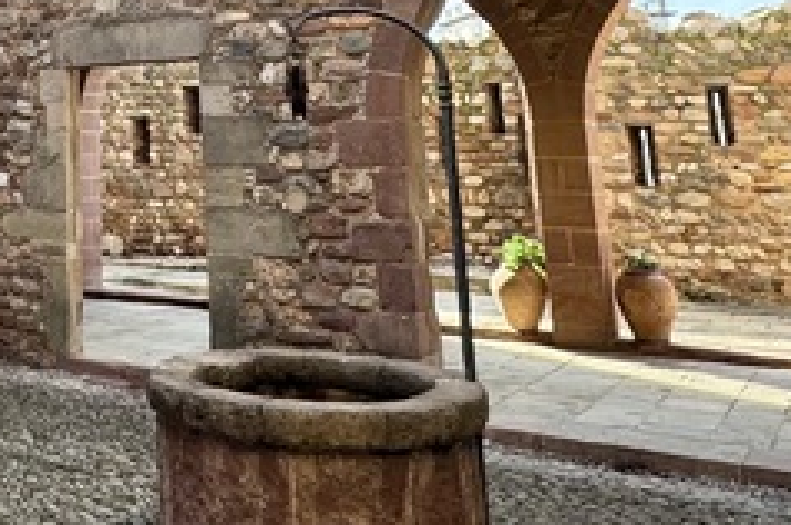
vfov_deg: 25.3
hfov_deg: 36.0
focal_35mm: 49
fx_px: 1075
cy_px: -63
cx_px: -17
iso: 40
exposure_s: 1/263
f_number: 2.2
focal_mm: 2.22
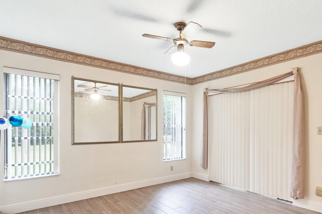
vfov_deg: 58.8
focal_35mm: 21
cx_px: 186
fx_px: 188
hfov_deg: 80.7
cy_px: 131
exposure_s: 1/45
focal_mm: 10
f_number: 11
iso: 1250
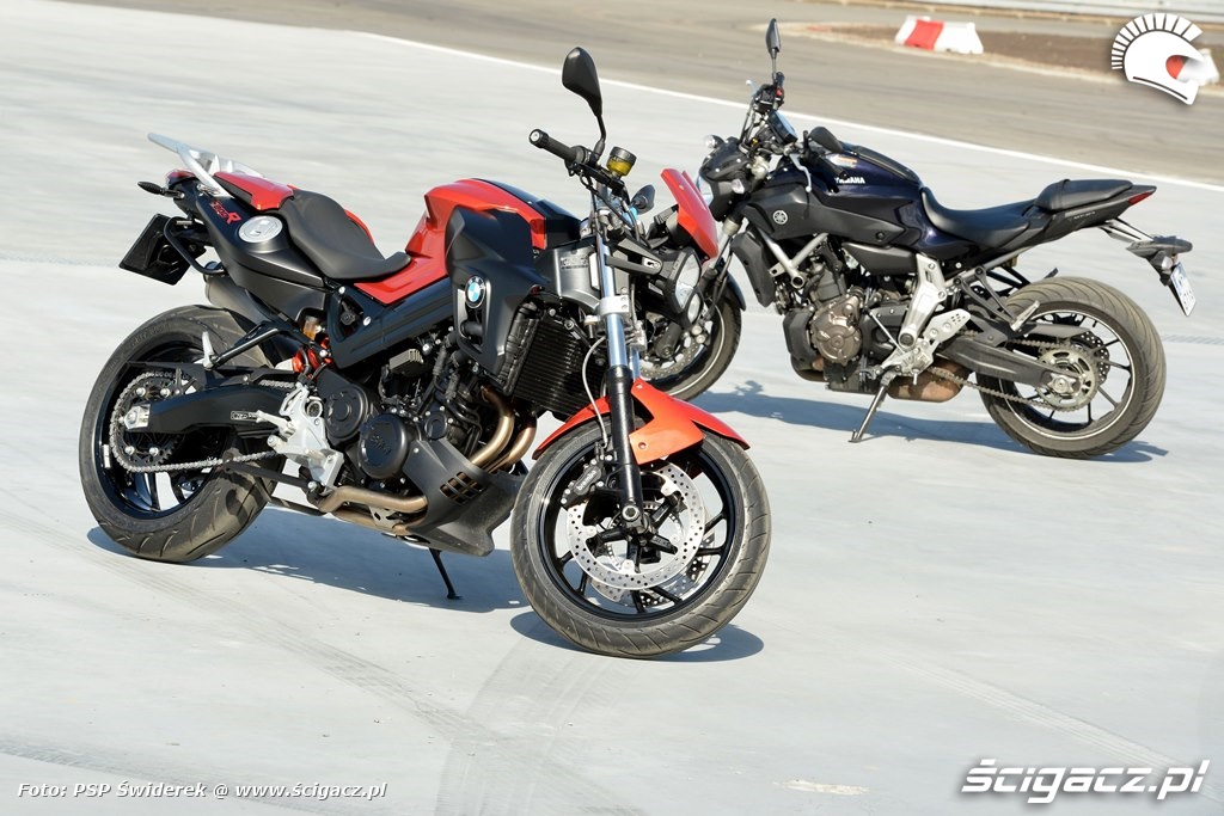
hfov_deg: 12.5
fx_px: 5610
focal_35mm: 165
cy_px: 408
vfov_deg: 8.3
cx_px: 612
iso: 400
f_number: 18
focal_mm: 165
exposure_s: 1/200
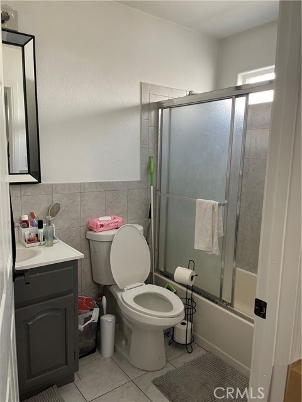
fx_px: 291
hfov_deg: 54.9
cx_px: 151
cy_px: 201
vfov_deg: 69.4
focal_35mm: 25
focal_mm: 5.1
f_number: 1.6
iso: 160
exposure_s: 1/60
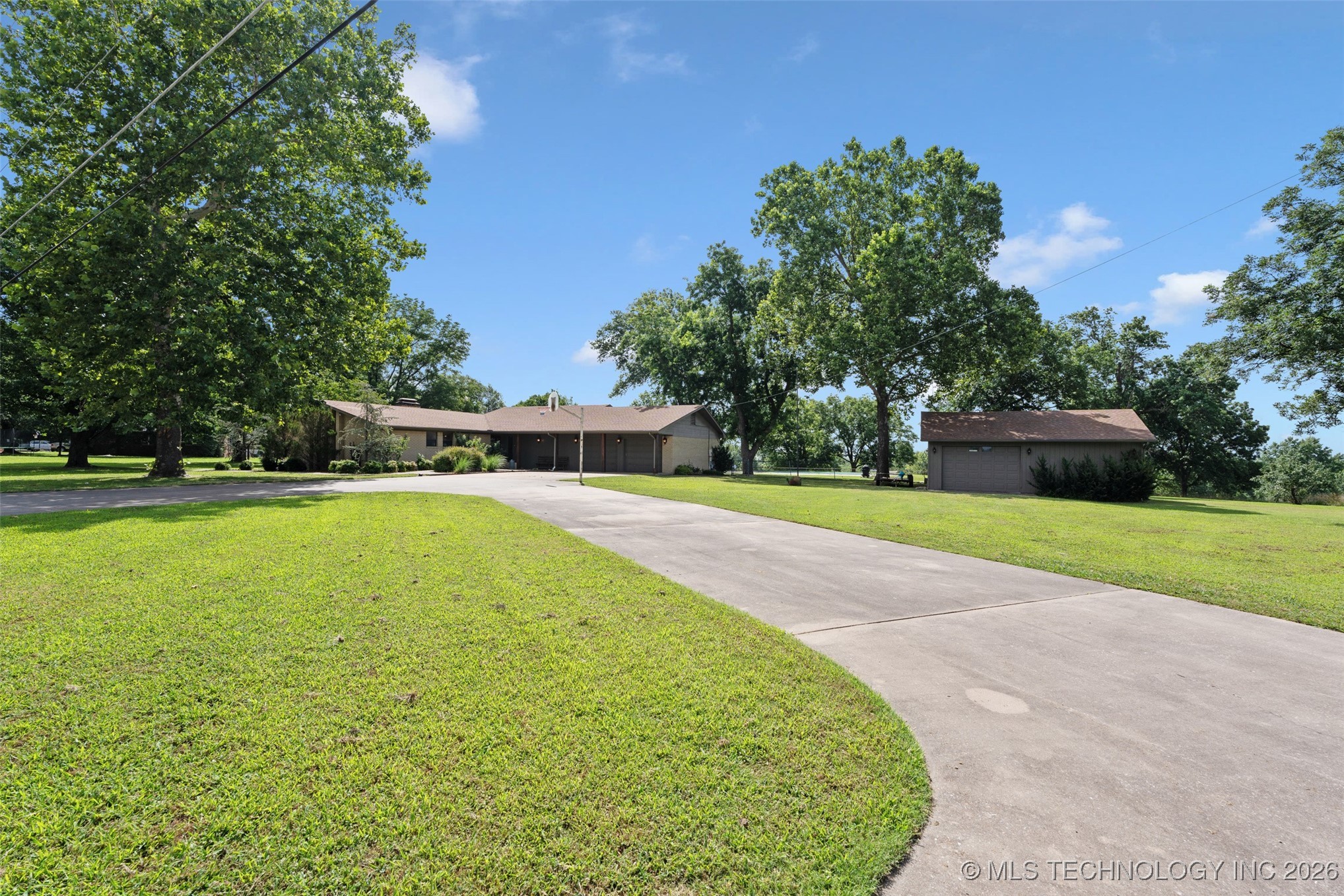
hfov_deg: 96.7
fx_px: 597
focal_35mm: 16
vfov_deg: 73.7
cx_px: 672
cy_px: 448
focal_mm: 16
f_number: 9
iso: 250
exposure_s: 1/320
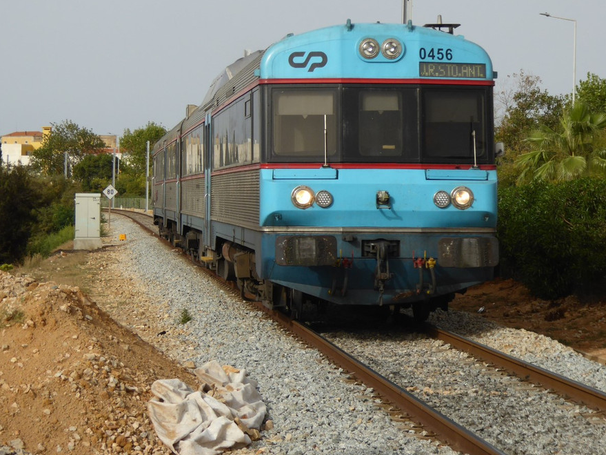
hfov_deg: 16.5
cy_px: 183
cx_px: 262
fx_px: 2083
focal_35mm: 119
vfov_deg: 12.4
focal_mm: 16.1
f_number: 4.9
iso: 100
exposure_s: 1/500
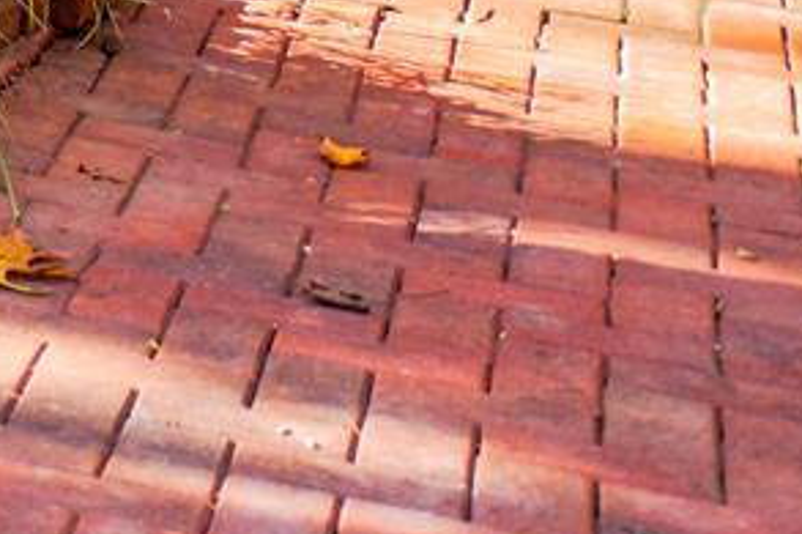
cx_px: -1456
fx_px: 3117
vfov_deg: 8.4
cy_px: -994
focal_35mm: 140
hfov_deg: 10.9
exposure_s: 1/60
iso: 100
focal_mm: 20
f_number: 4
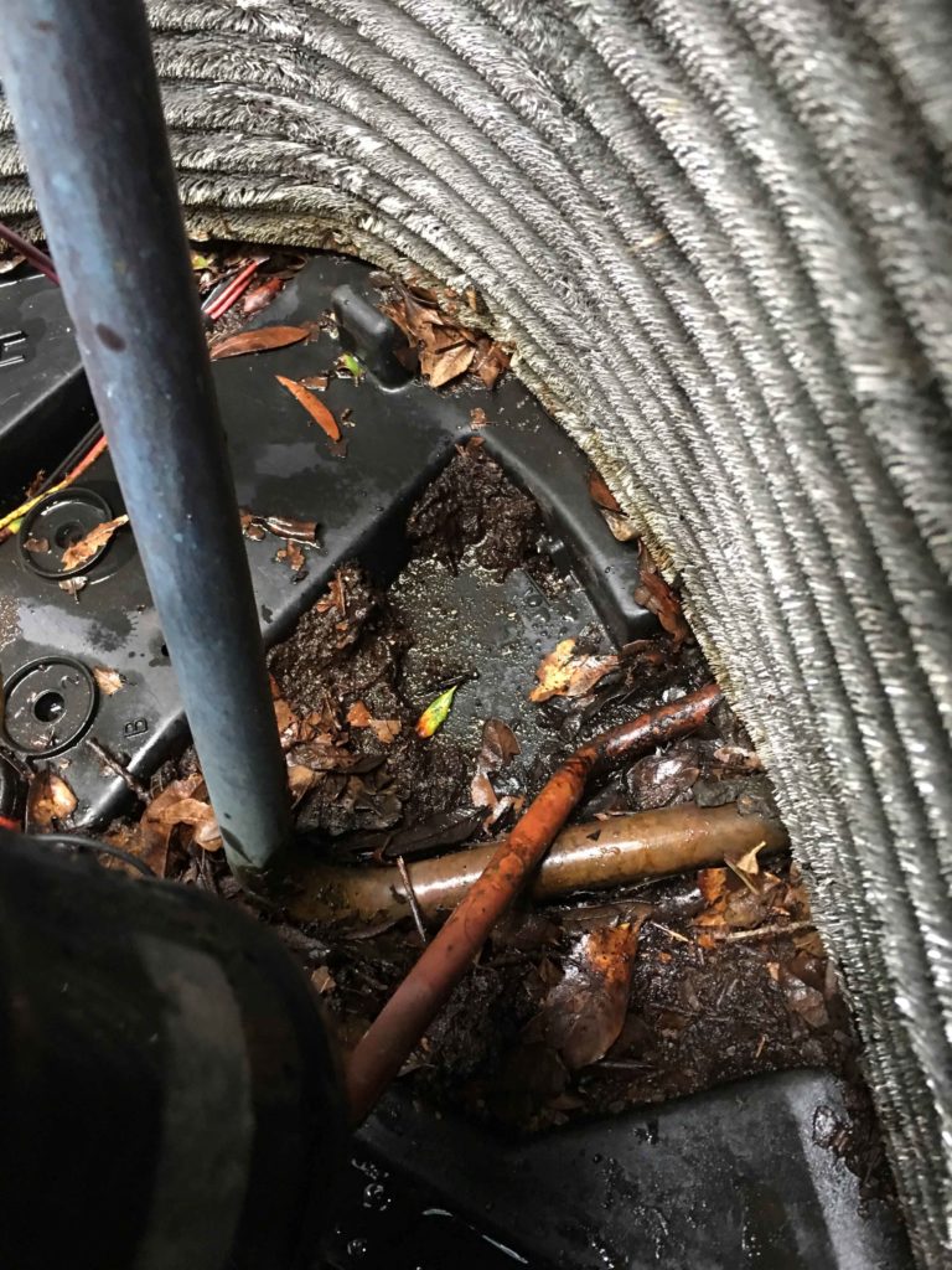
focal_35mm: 29
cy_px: 635
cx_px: 476
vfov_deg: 61.7
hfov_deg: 48.2
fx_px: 1063
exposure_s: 1/4
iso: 50
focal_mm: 4.15
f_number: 2.2
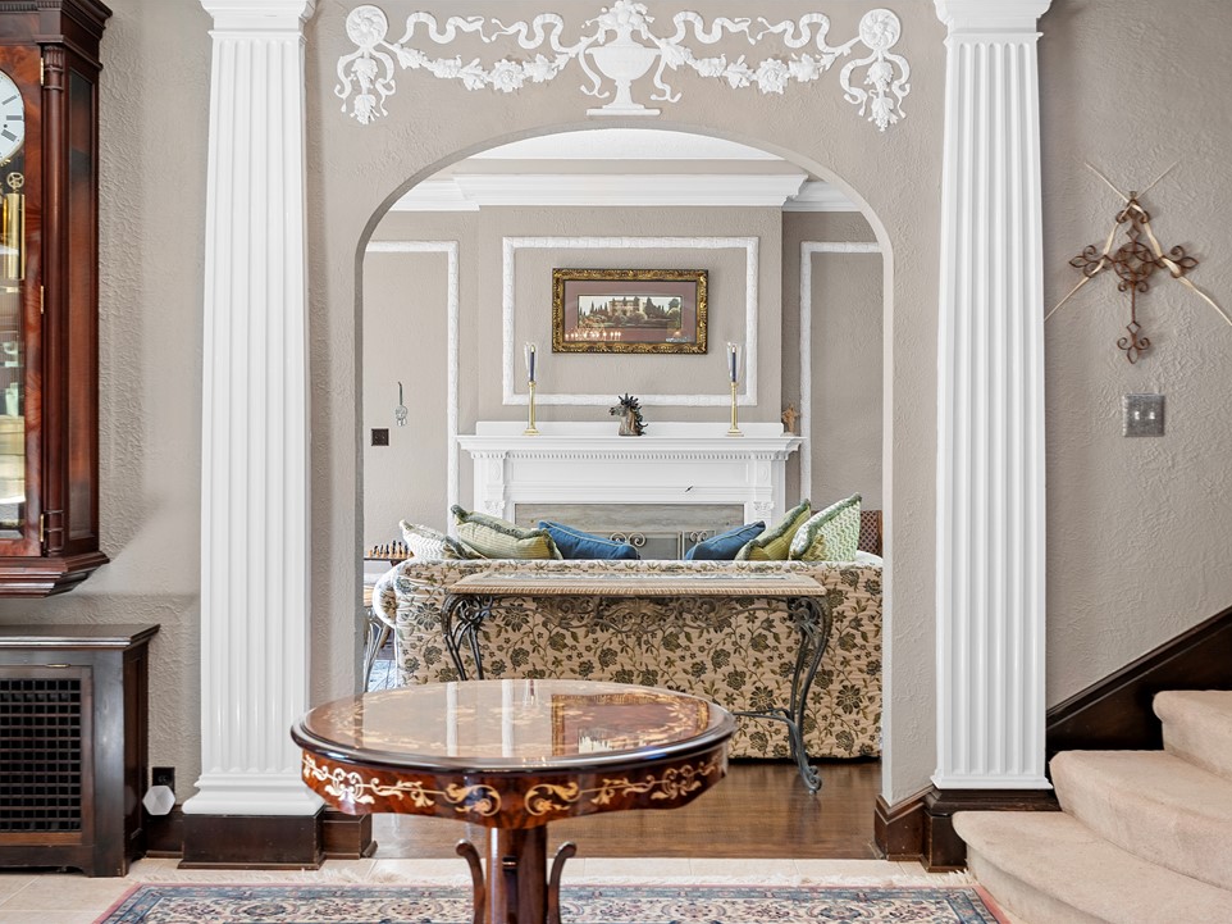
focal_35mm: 38
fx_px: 1352
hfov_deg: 49.0
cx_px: 624
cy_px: 461
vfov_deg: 37.7
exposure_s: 1.6
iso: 320
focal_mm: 35
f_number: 8
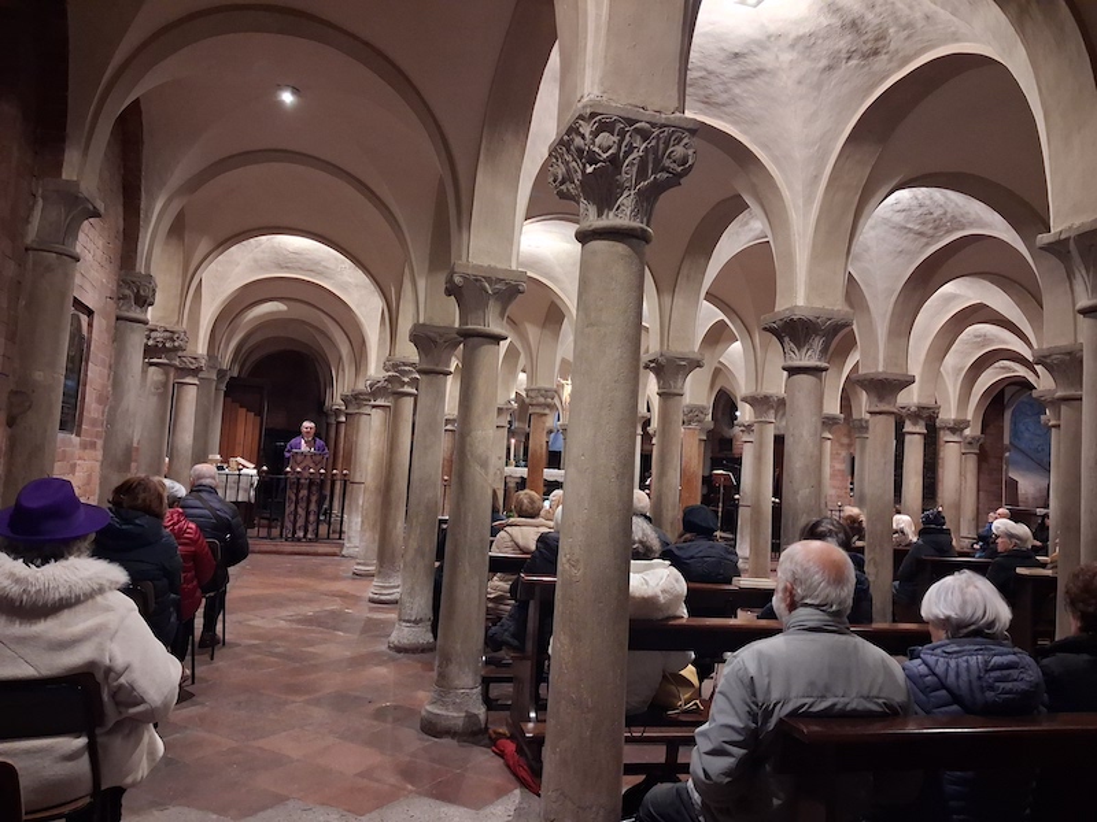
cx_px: 548
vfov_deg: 51.4
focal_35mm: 27
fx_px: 856
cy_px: 411
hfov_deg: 65.3
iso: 800
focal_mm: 4
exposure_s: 1/24
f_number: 1.8
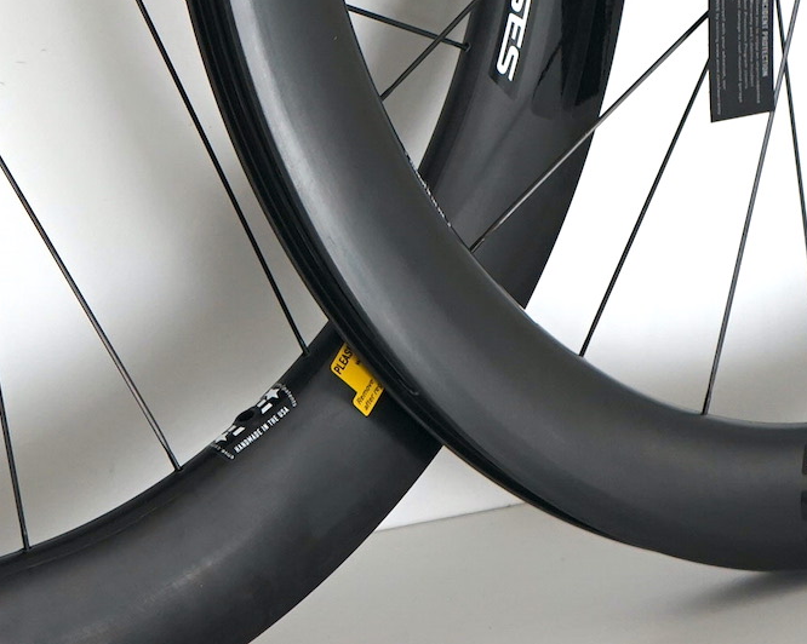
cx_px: 170
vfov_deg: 12.0
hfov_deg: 15.4
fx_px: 2960
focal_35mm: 124
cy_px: -234
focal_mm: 40
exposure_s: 1/160
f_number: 4
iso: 500
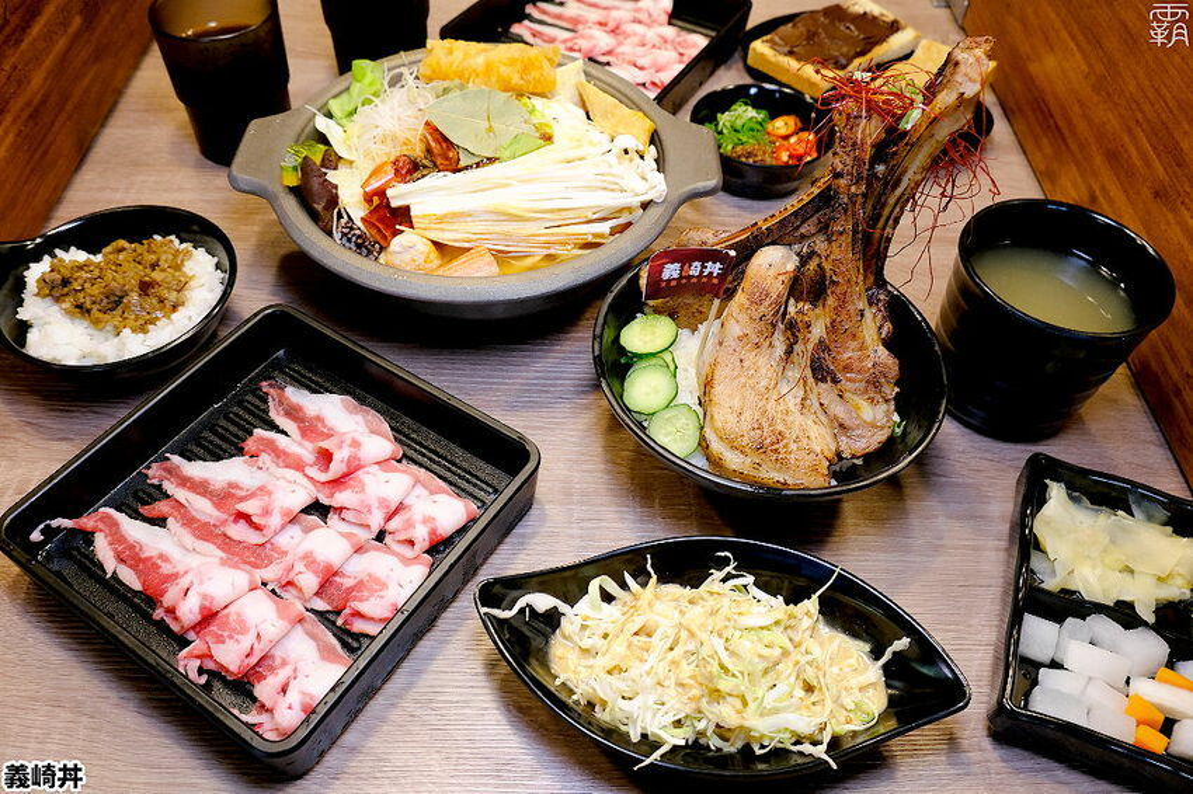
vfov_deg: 47.9
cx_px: 596
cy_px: 397
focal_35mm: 27
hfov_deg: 67.4
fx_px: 894
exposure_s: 1/80
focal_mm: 18
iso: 1000
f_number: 5.6
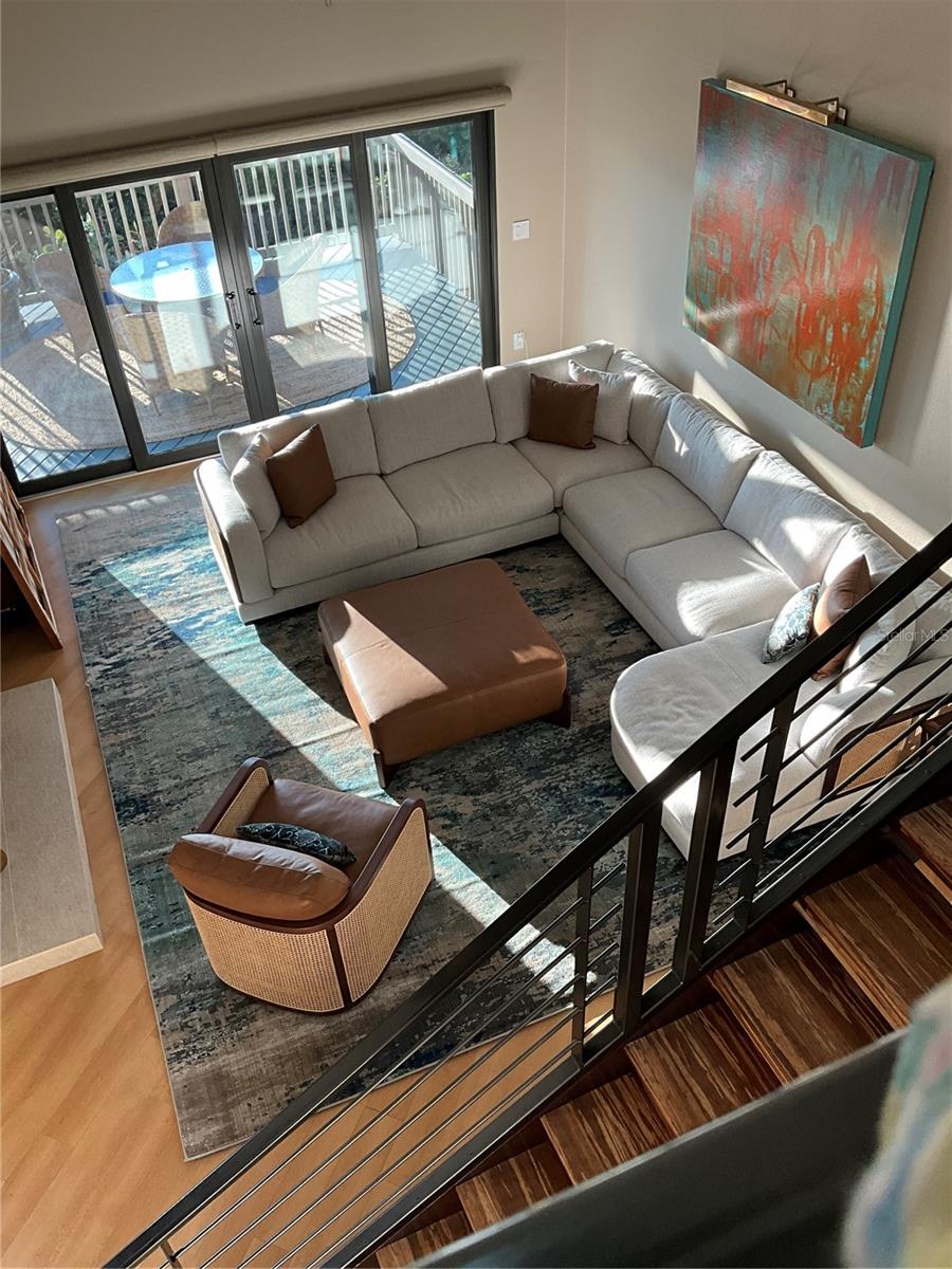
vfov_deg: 61.7
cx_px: 476
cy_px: 634
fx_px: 1063
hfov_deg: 48.2
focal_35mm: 29
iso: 50
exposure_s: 1/122
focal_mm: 3
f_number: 1.8
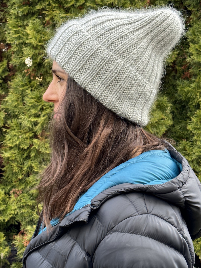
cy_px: 134
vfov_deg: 39.7
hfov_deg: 30.3
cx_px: 100
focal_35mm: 48
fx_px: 372
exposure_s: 1/121
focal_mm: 6.86
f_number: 1.78
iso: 50
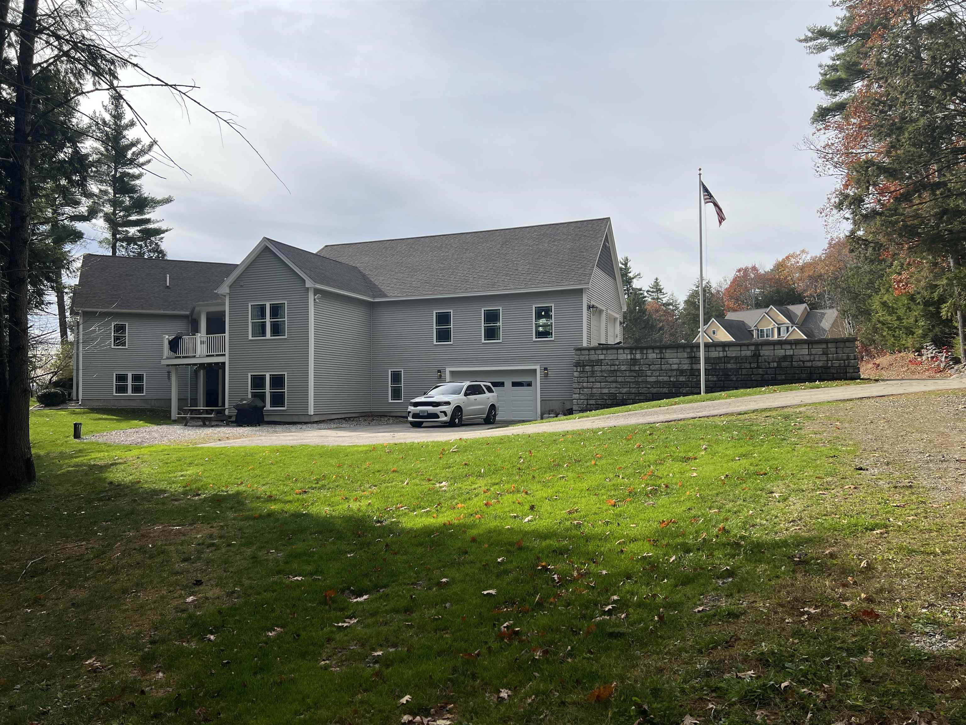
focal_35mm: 26
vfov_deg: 53.1
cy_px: 362
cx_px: 483
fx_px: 726
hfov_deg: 67.3
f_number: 1.5
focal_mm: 5.7
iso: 50
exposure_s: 1/4831
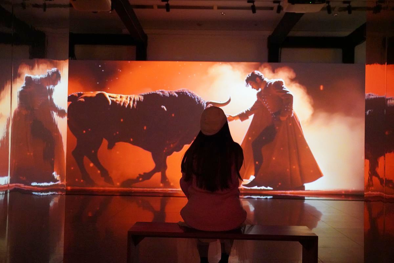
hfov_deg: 45.4
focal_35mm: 43
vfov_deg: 31.2
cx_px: 197
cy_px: 132
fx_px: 471
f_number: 2.8
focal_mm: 43
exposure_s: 1/125
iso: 12800
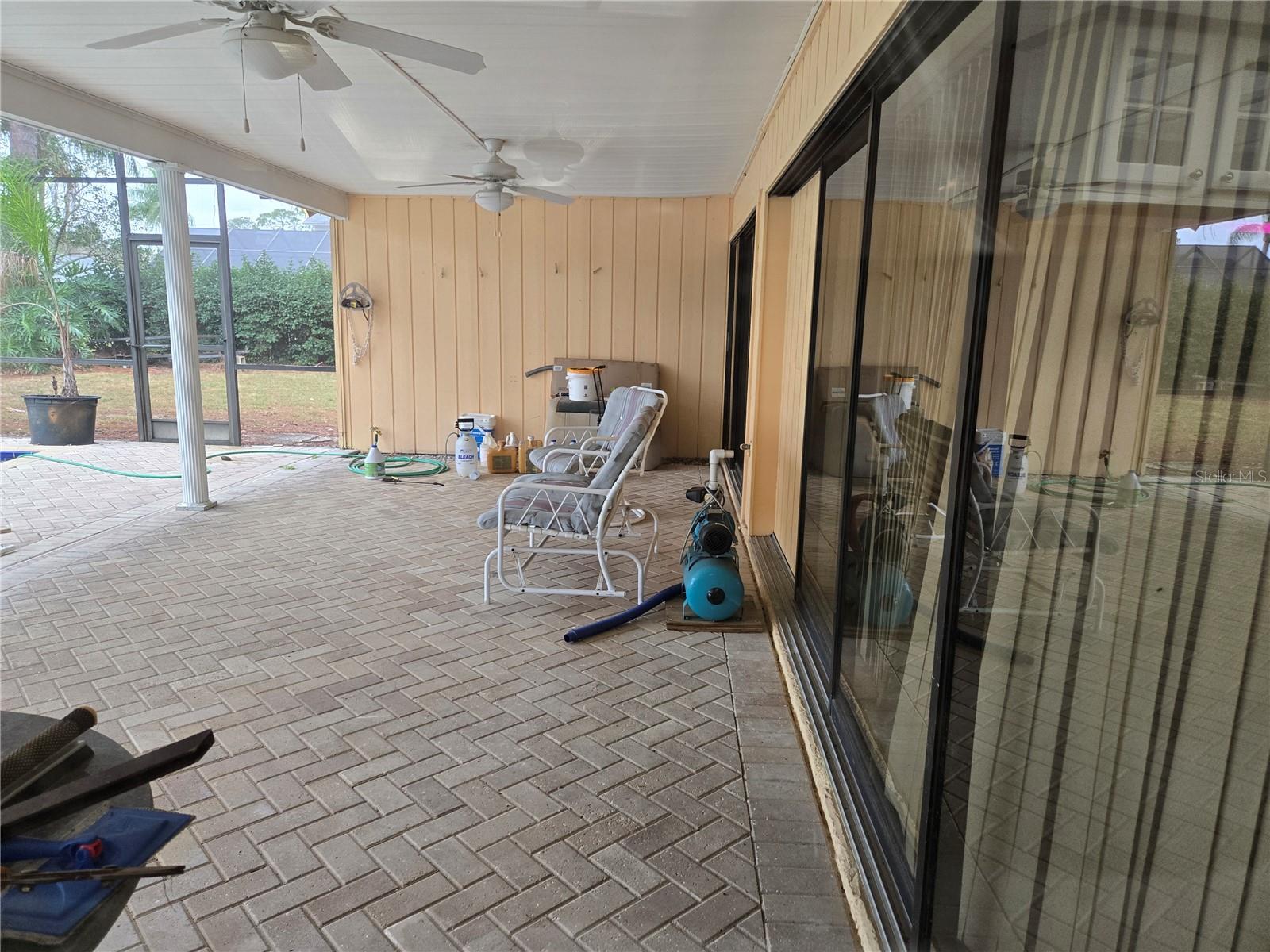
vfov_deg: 58.9
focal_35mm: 23
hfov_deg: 73.9
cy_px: 476
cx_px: 635
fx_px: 844
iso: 160
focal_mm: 5.4
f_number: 1.8
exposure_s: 1/120
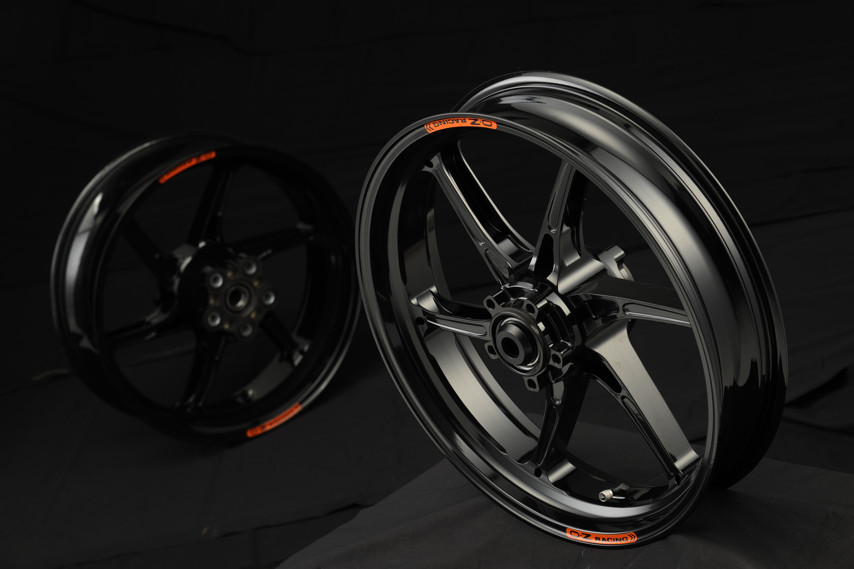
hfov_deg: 19.5
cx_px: 427
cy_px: 284
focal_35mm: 105
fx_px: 2489
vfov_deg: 13.0
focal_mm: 105
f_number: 10
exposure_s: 1/125
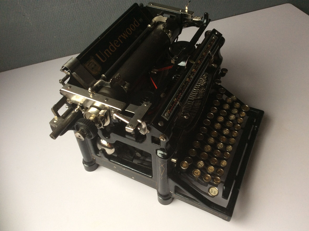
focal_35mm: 32
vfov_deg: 44.1
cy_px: 116
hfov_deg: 56.9
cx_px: 154
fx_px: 285
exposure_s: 1/33
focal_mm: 3.3
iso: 40
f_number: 2.4
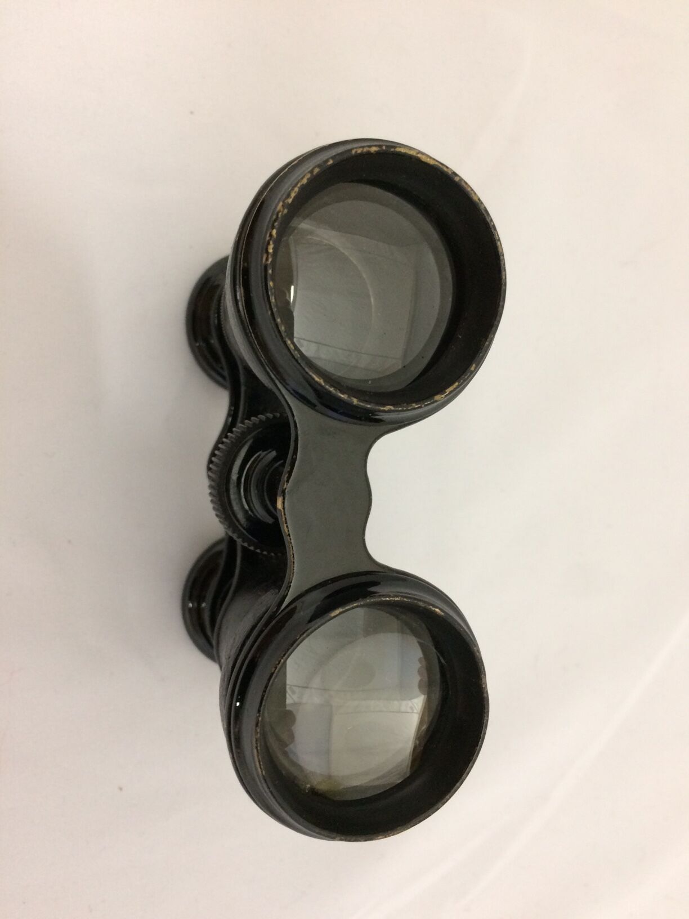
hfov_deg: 48.2
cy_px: 460
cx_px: 344
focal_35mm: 29
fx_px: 770
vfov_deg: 61.7
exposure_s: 1/33
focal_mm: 4.15
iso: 250
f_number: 2.2
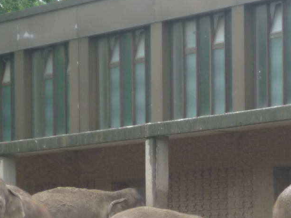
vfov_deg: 5.7
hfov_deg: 7.6
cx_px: 201
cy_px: 182
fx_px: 2176
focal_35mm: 259
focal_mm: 16.5
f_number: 5.1
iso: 160
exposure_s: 1/125
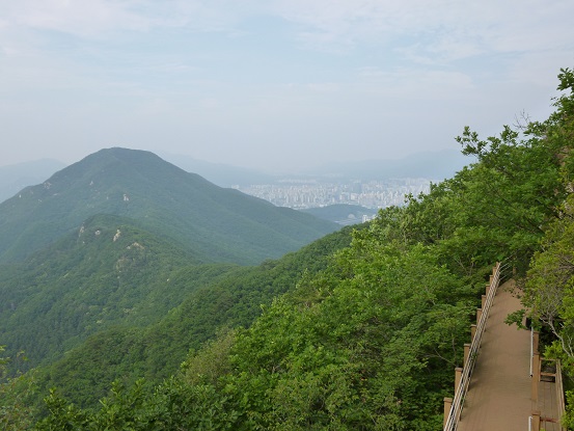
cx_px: 287
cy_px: 216
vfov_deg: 41.8
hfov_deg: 53.9
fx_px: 564
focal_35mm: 34
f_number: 3.5
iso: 160
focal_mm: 6
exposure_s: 1/640
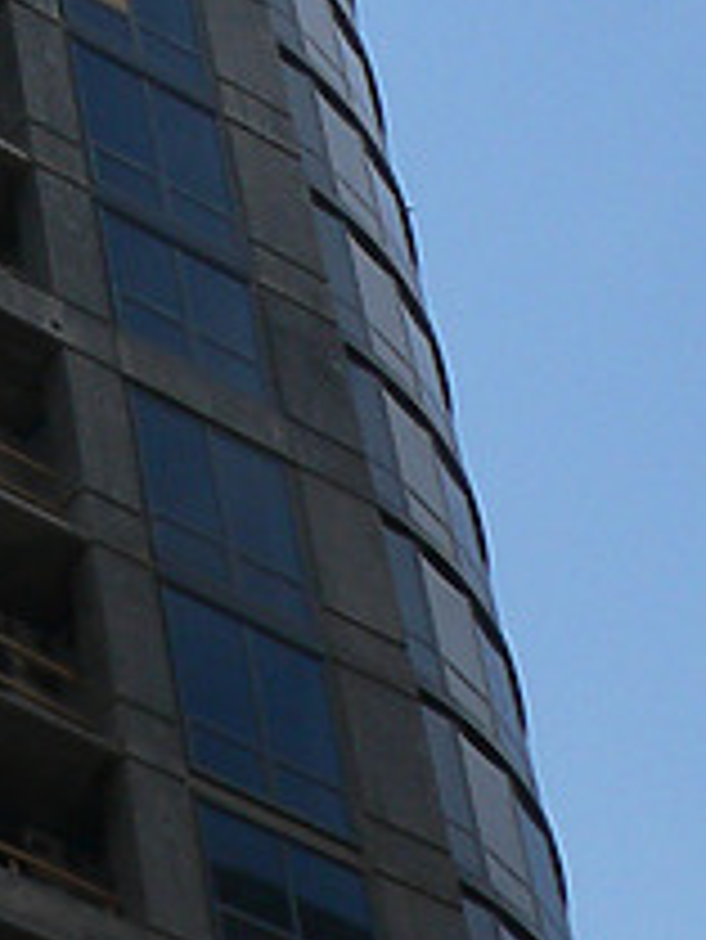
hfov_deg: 8.9
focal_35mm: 155
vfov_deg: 12.4
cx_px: -789
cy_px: -175
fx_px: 4211
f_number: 5.6
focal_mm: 6
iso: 80
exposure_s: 1/800
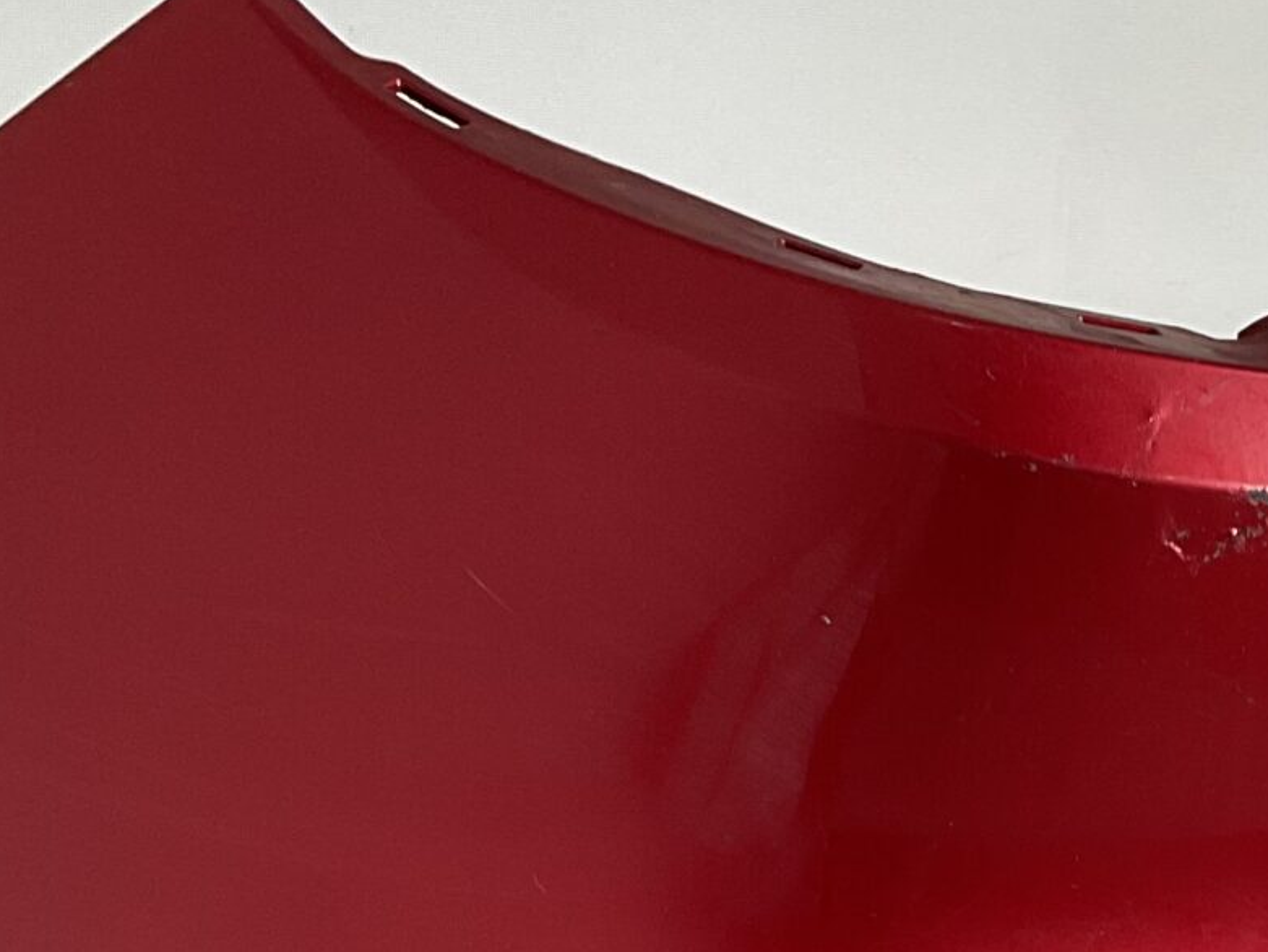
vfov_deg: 14.6
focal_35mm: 95
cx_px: 1318
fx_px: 3480
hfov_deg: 19.9
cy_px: 1371
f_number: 1.8
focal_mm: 3
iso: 40
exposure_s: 1/100
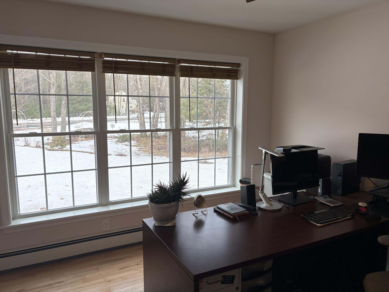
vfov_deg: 53.1
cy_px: 146
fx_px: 292
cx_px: 194
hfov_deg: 67.3
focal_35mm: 26
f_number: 1.6
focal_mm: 5.96
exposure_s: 1/60
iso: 100
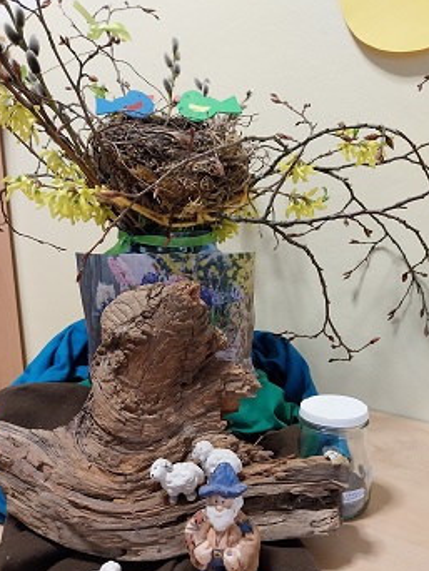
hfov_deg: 45.5
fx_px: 512
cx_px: 209
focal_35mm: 31
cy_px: 319
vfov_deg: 58.2
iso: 250
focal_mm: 4
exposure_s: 1/50
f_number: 1.8
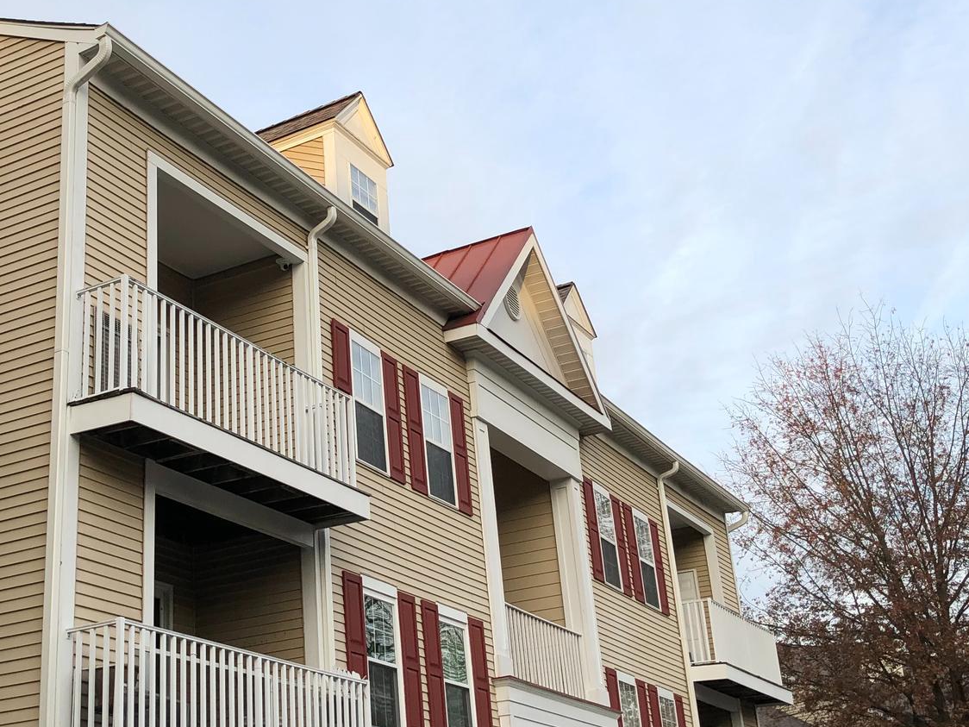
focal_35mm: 51
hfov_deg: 36.9
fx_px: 1428
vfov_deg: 28.5
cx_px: 290
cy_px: 306
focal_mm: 4
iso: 20
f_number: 1.8
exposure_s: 1/233
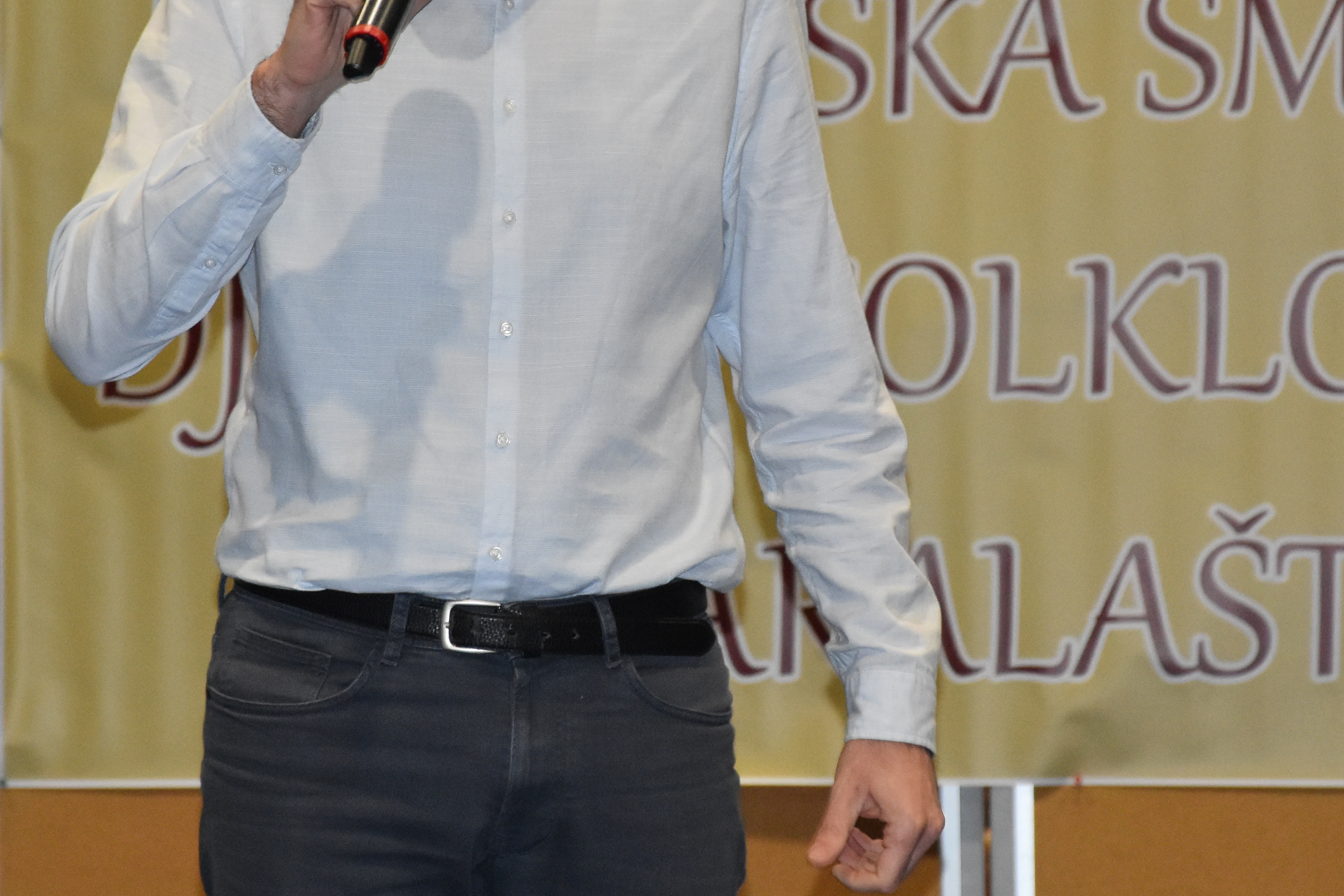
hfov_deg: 6.4
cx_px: 628
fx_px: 11984
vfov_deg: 4.3
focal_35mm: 321
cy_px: 299
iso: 1600
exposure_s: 1/125
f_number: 5.6
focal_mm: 105
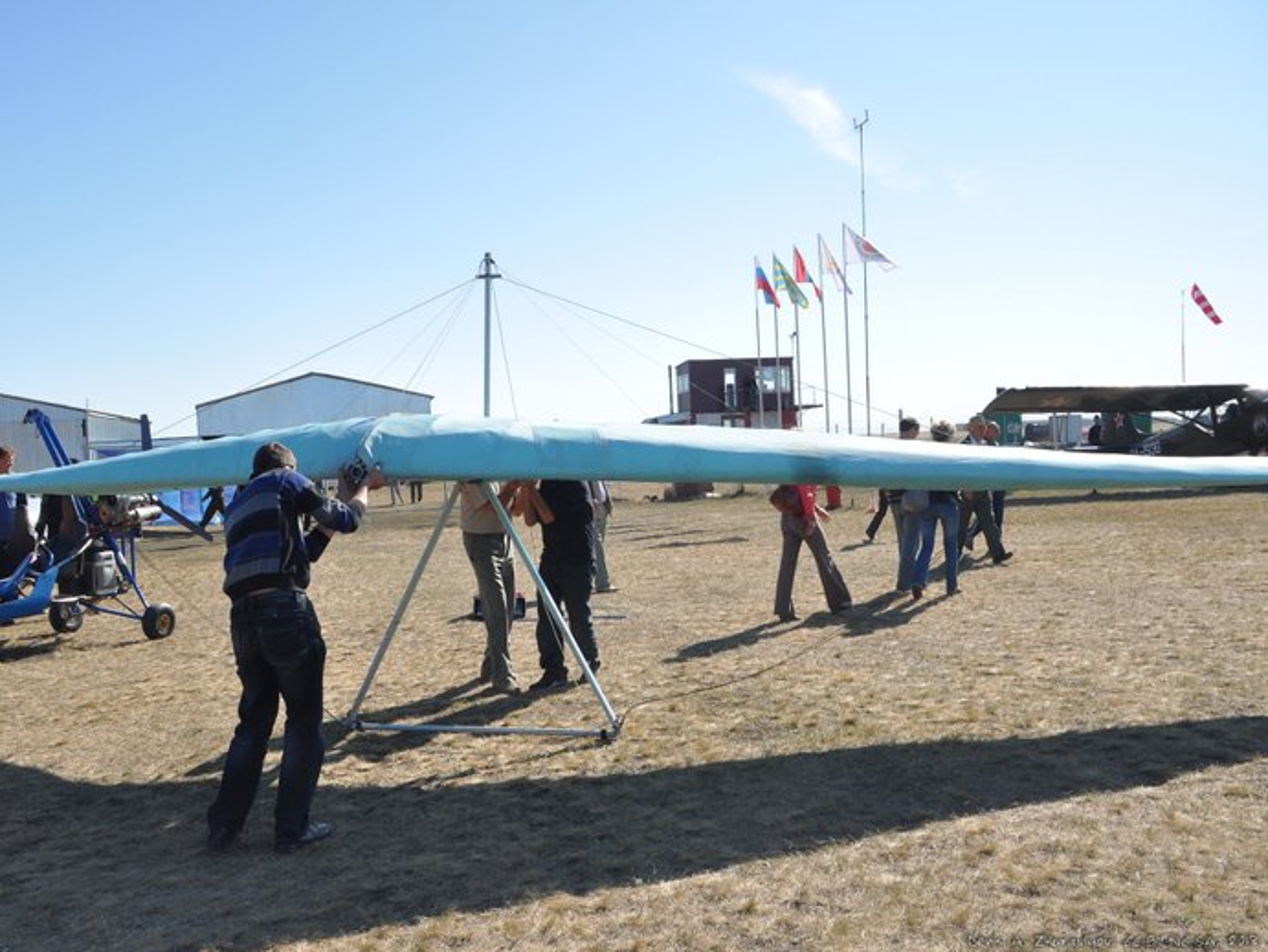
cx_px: 585
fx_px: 1099
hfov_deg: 59.9
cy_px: 485
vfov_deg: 46.8
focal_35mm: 30
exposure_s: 1/125
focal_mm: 18
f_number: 8
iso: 200
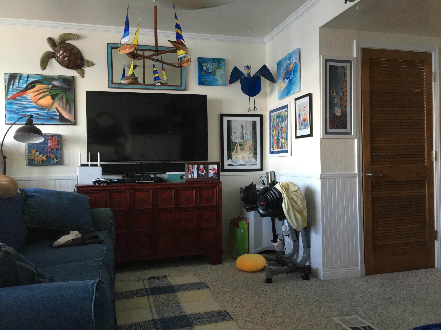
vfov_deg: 48.2
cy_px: 165
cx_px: 220
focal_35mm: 29
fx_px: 369
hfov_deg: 61.7
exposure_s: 1/30
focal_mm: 4.15
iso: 160
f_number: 2.2
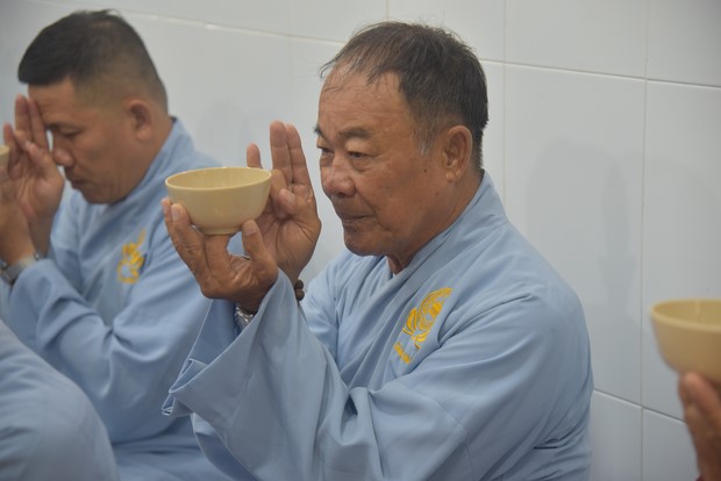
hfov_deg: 22.1
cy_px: 240
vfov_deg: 14.9
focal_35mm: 92
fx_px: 1843
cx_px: 360
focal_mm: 92
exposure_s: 1/60
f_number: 4
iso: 560
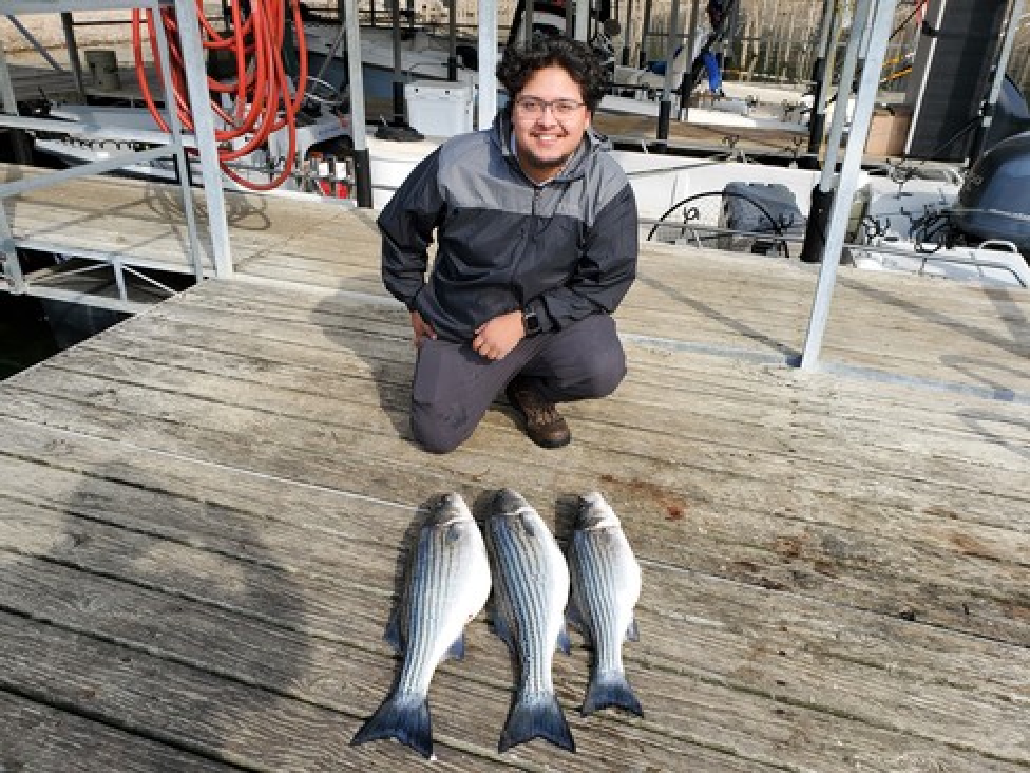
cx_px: 515
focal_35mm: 26
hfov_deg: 67.3
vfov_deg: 53.1
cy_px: 386
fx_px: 774
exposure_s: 1/912
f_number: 2.4
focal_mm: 4.3
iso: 50
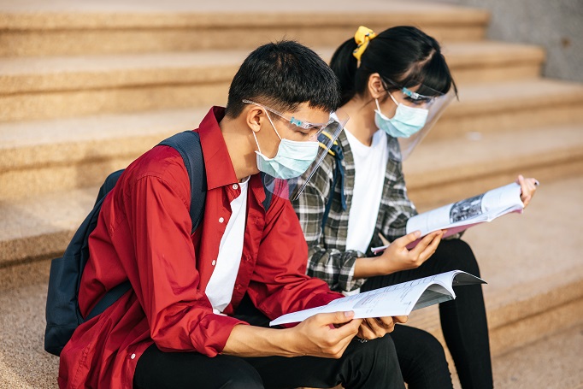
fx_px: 1377
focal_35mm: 85
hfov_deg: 23.9
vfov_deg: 16.1
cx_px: 292
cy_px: 194
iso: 200
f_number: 2.2
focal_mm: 85
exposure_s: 1/800
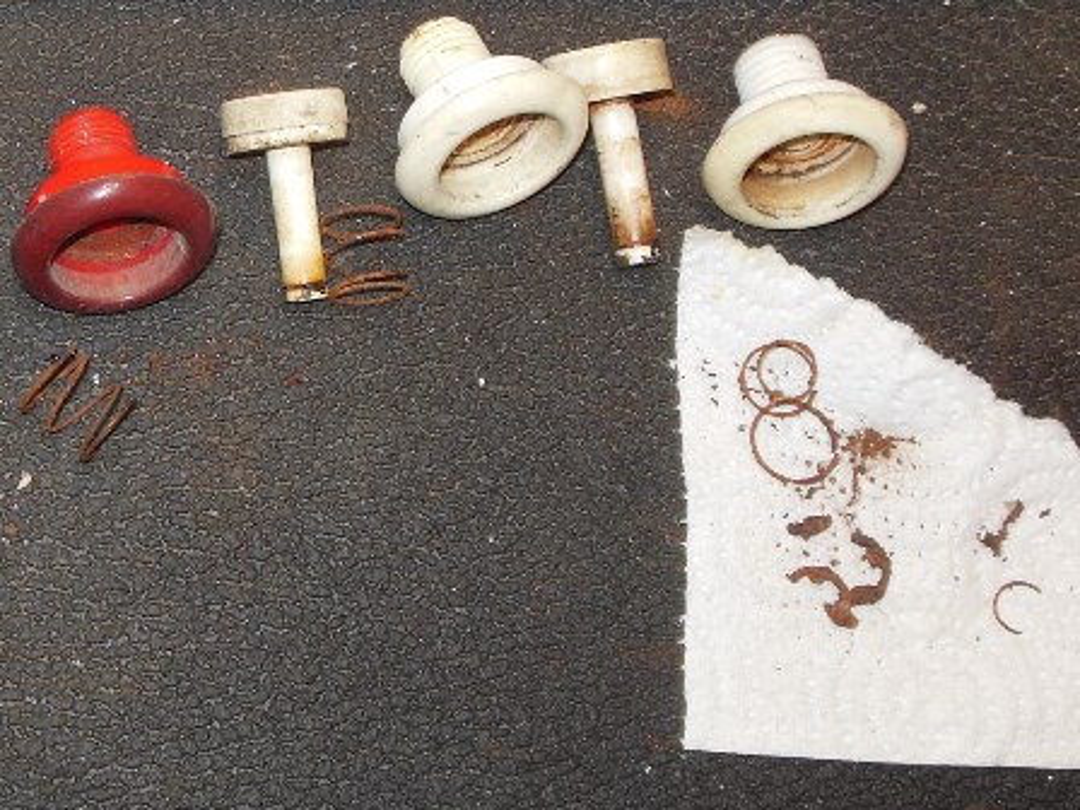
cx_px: 540
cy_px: 405
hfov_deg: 55.4
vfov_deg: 42.9
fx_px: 1030
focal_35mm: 33
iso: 125
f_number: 3.5
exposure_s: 1/30
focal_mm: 6
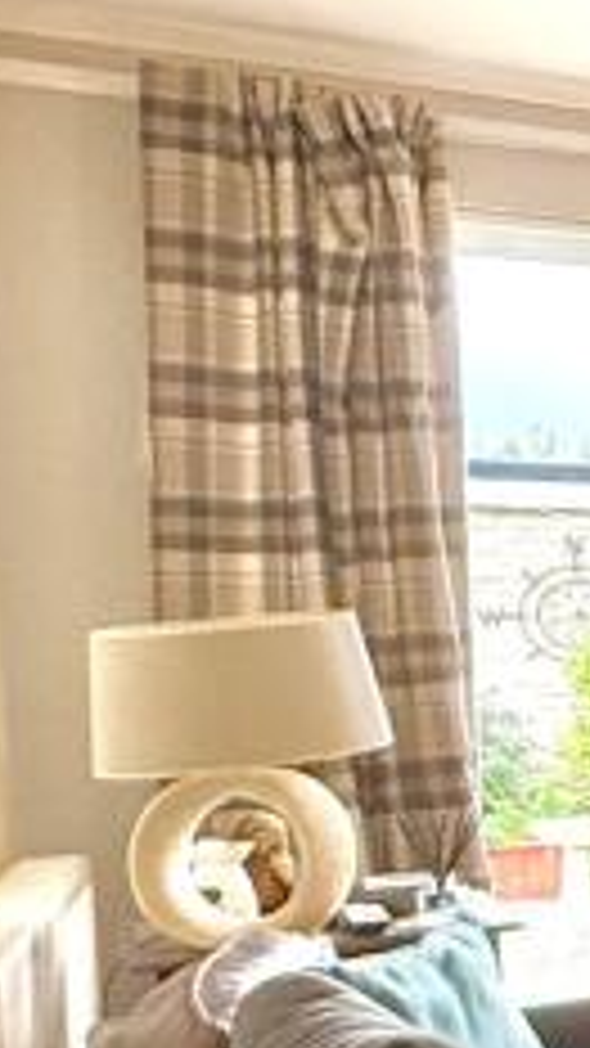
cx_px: 1838
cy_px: 706
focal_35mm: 67
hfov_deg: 10.8
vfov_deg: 31.2
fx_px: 1864
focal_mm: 2.22
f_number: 2.2
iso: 200
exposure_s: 1/100
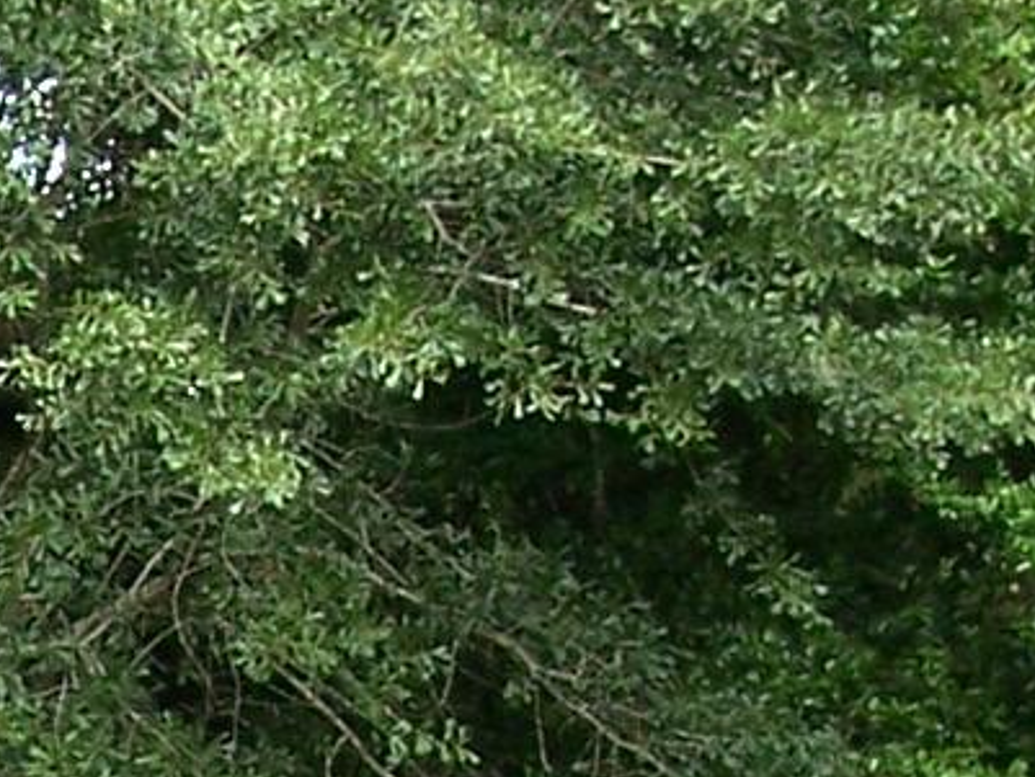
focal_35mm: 224
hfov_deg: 8.3
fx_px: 6699
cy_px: 1626
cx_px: -1169
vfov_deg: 6.4
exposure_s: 1/125
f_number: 3.4
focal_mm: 8
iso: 100
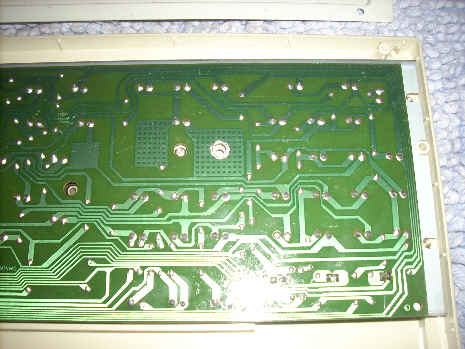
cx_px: 232
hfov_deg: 50.1
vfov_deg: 38.7
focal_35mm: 37
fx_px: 497
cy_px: 174
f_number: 2.8
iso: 64
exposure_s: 1/60
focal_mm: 6.2
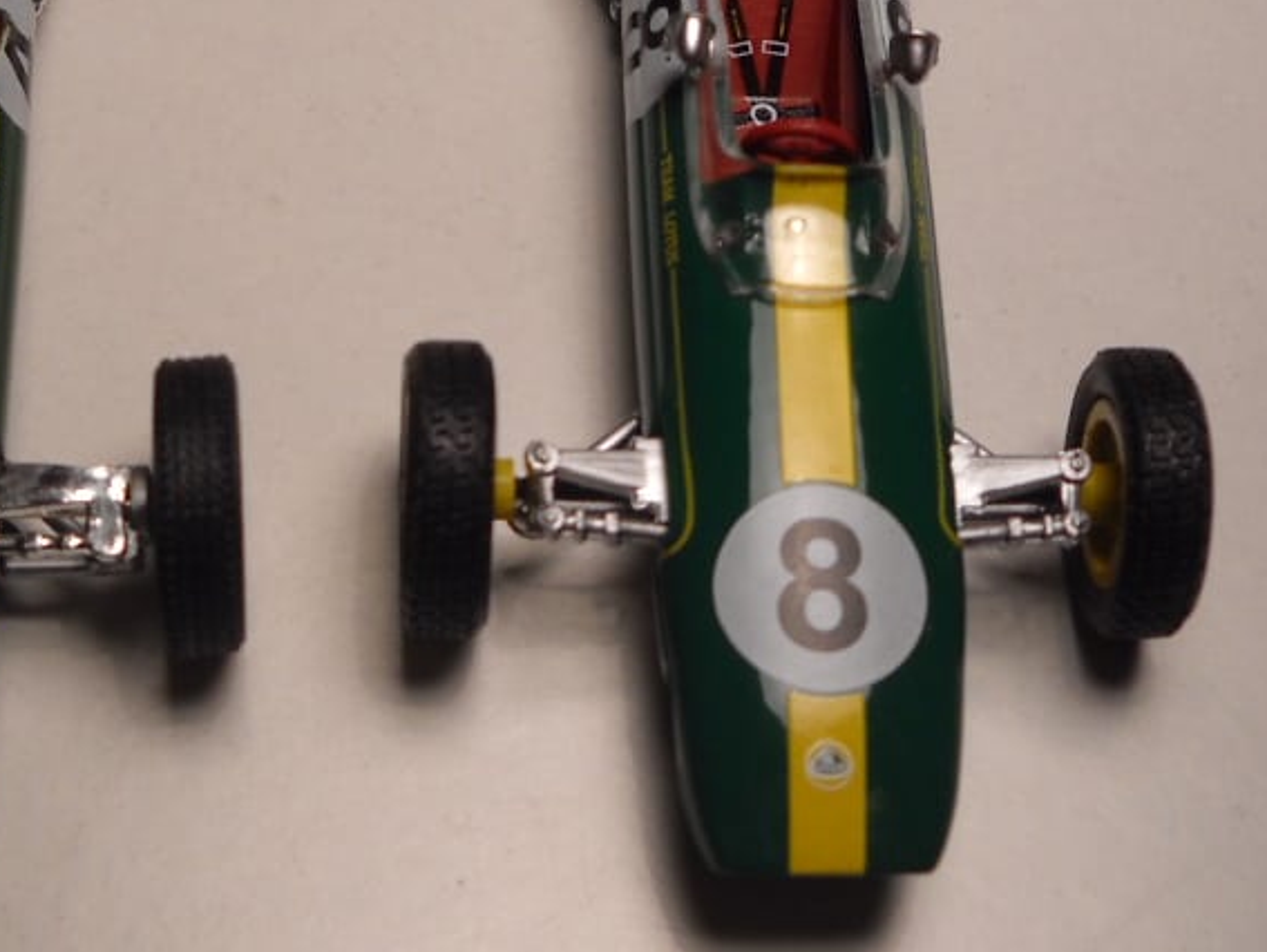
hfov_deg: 26.1
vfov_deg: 19.7
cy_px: 201
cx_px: 400
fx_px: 2710
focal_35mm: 74
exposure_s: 1/154
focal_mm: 6.72
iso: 64
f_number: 3.1
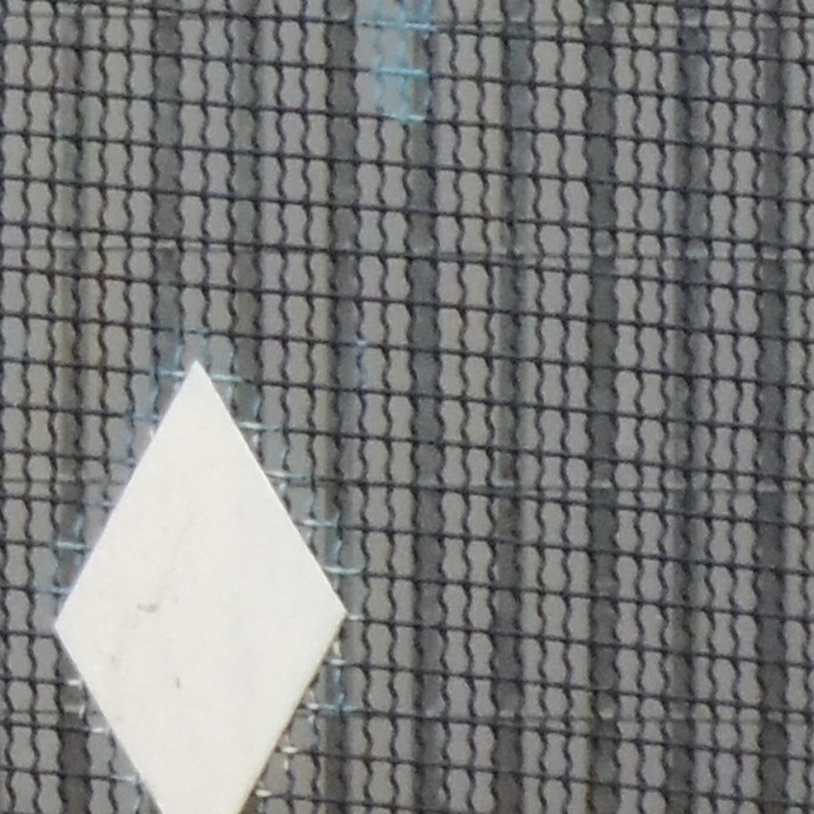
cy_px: -848
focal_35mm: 2360
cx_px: -1657
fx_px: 62786
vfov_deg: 0.7
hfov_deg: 0.7
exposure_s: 1/400
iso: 500
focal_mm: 71.3
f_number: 4.8
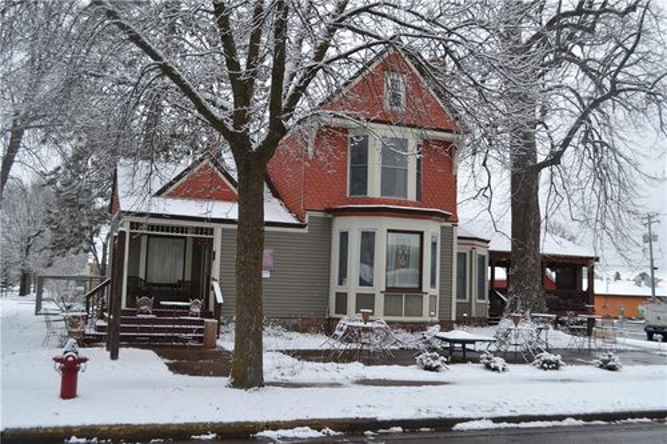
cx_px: 334
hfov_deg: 53.1
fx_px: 667
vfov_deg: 36.8
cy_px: 222
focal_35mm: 36
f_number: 5.6
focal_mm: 24
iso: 100
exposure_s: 1/125
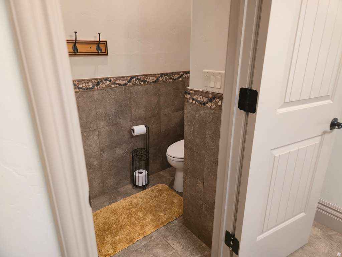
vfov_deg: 58.9
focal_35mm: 23
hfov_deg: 73.9
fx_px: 227
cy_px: 128
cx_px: 171
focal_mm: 6.3
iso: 160
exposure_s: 1/60
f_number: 1.7
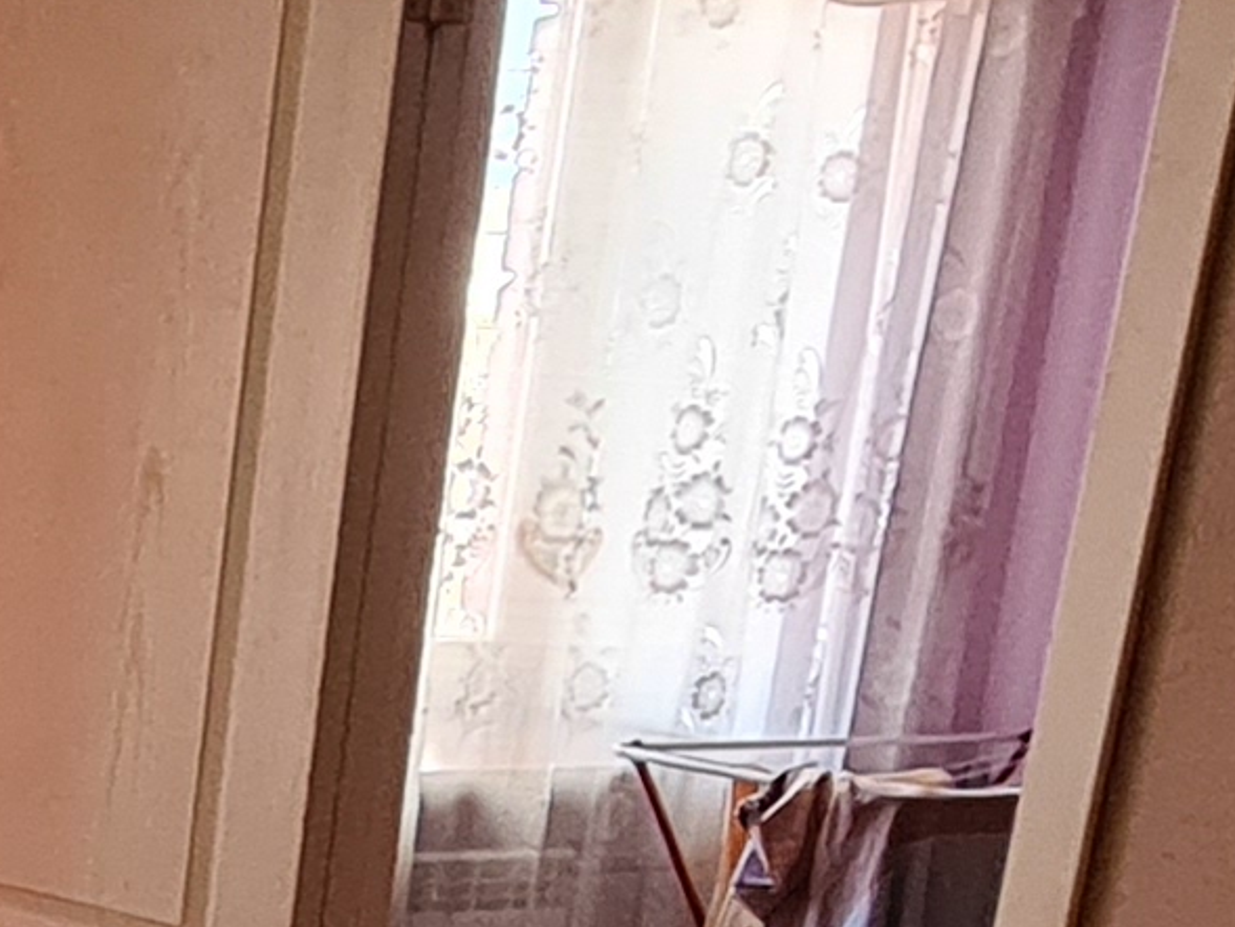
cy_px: 1497
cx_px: -499
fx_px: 3176
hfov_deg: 19.7
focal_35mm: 89
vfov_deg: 15.1
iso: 250
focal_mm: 2.2
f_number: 2.2
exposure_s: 1/50
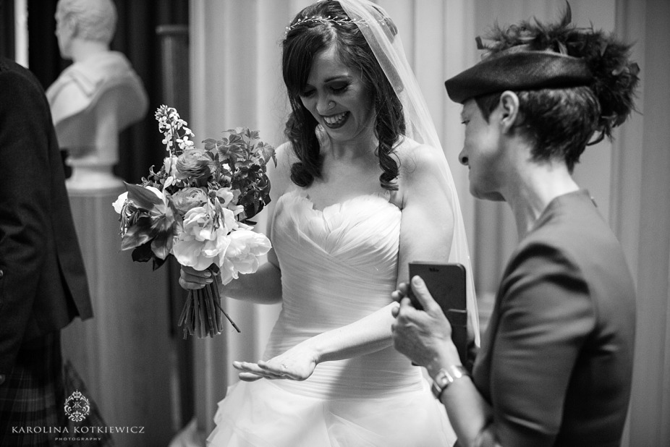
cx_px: 335
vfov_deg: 27.0
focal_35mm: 50
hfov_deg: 39.6
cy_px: 224
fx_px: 931
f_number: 2.2
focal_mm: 50
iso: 6400
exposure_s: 1/320
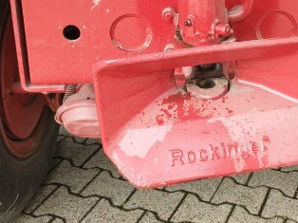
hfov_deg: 35.8
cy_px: 4
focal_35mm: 53
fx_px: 456
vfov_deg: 26.2
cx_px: 200
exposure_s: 1/151
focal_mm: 4.3
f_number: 2.4
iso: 50
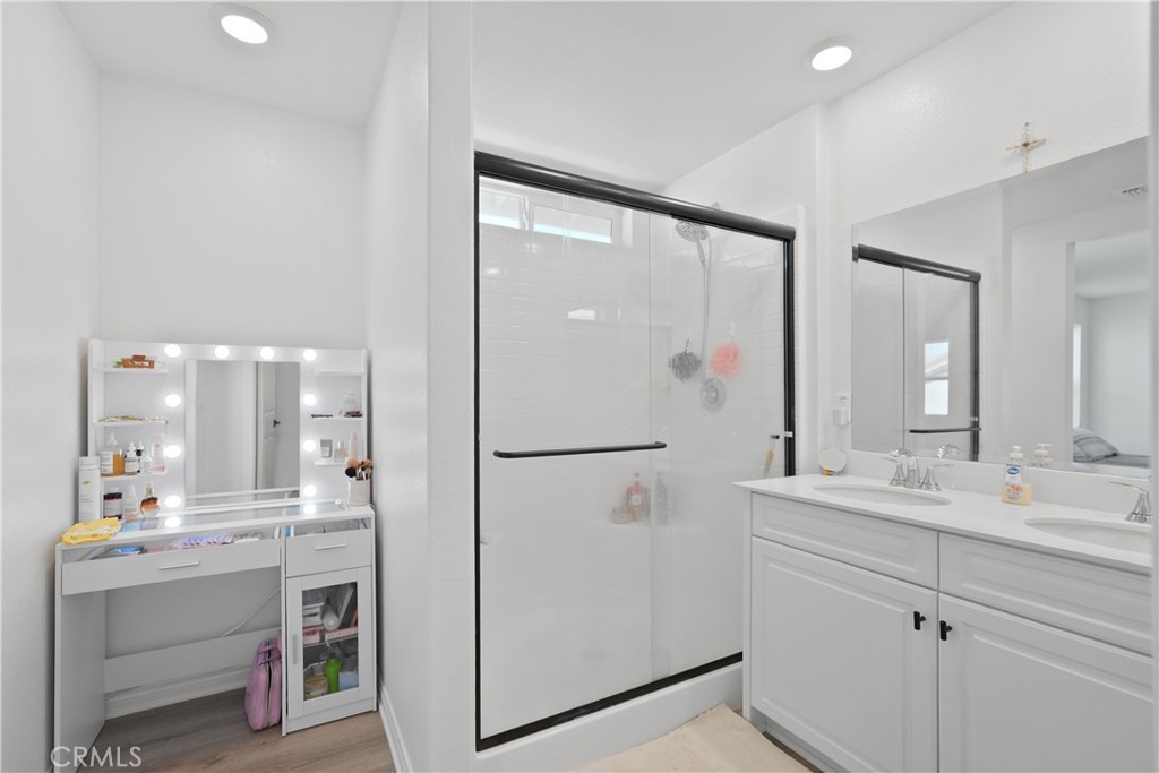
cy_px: 386
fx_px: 515
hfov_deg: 96.7
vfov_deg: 73.8
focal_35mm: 16
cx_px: 580
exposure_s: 1/15
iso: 250
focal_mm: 16
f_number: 4.5
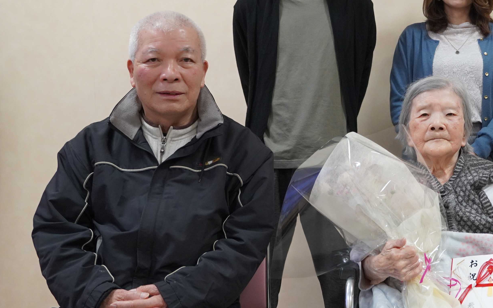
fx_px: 818
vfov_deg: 21.3
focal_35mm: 61
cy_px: 150
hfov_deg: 32.7
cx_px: 386
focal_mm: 23
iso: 1600
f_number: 4
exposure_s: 1/160
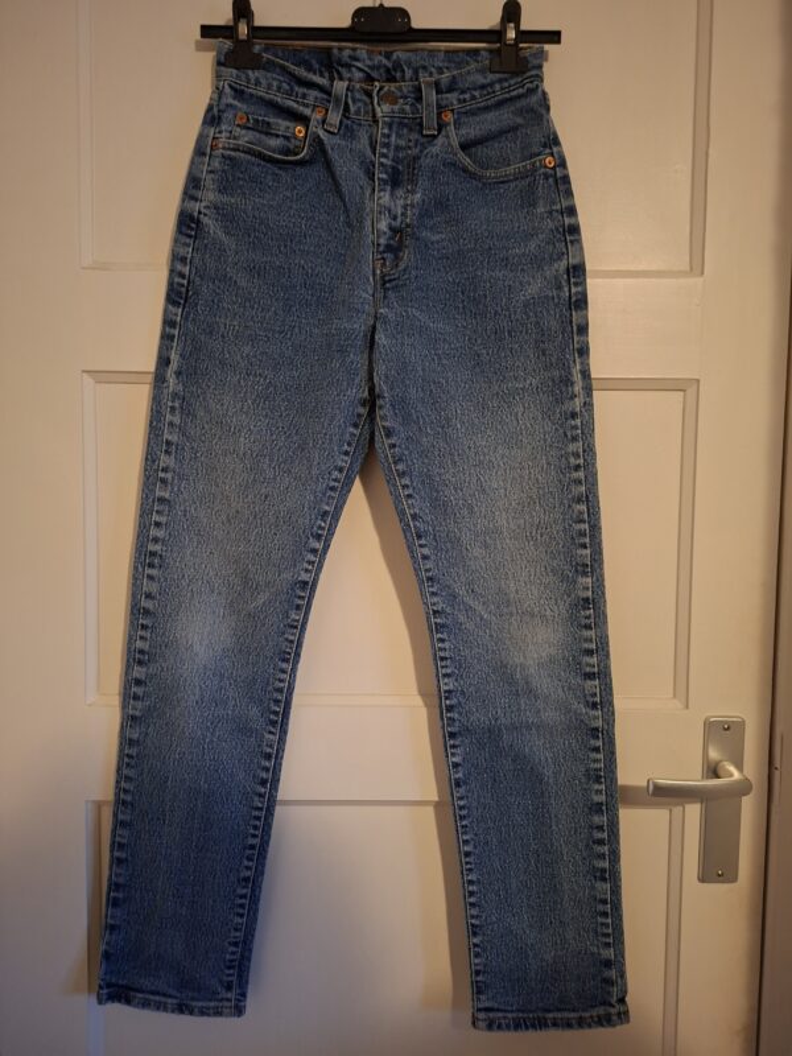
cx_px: 396
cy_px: 528
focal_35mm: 23
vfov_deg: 73.9
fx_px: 702
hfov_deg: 58.9
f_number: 1.8
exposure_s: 1/20
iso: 800
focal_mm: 5.54
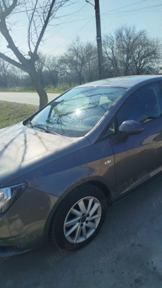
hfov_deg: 42.7
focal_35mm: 27
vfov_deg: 69.8
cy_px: 144
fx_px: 206
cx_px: 97
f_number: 1.7
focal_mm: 5.31
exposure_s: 1/1608
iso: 50
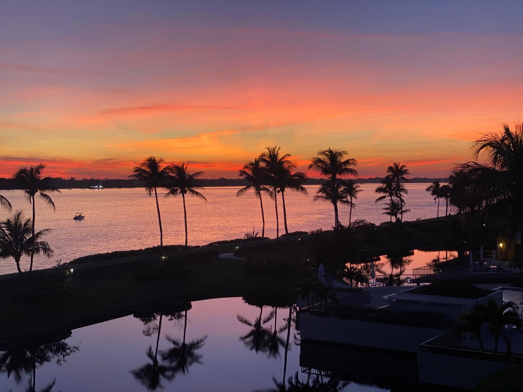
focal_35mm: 52
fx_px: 786
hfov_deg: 36.8
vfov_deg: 28.0
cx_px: 262
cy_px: 196
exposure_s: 1/97
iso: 250
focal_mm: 6
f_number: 2
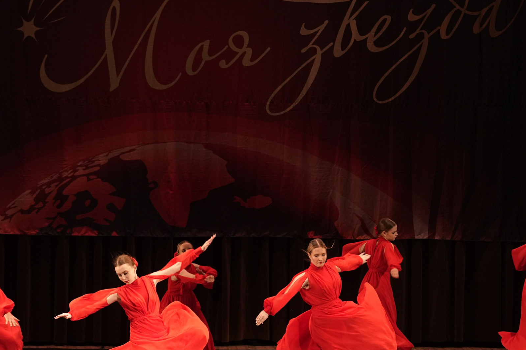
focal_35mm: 198
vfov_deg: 6.9
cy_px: 163
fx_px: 2893
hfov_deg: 10.4
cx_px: 205
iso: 2000
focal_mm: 123
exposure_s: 1/400
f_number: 2.8
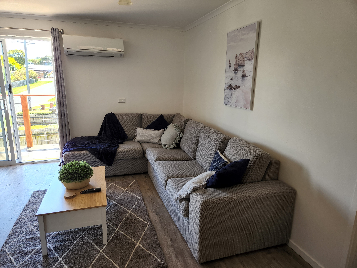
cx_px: 178
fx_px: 237
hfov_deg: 73.9
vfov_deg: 58.9
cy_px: 134
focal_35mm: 23
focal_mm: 5.4
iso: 100
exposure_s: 1/180
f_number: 1.8
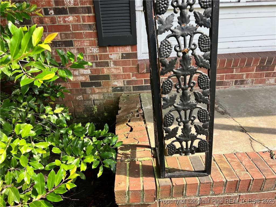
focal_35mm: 26
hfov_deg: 67.3
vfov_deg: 53.1
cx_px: 138
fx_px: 207
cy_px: 104
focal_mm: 5.7
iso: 50
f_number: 1.5
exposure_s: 1/733
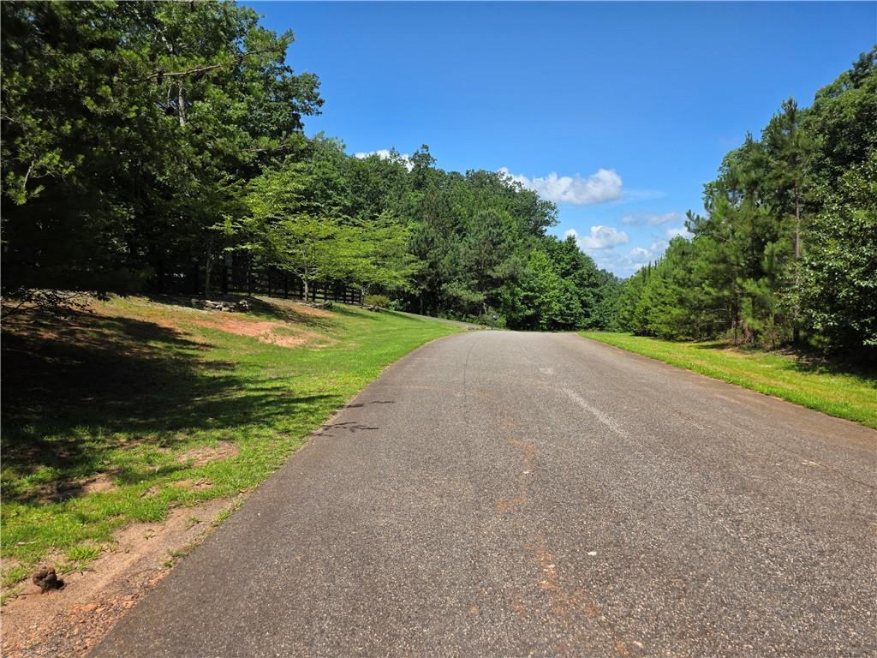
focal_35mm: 23
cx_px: 438
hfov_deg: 73.9
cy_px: 329
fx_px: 583
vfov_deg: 58.9
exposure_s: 1/5017
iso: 80
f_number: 1.7
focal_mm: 6.3
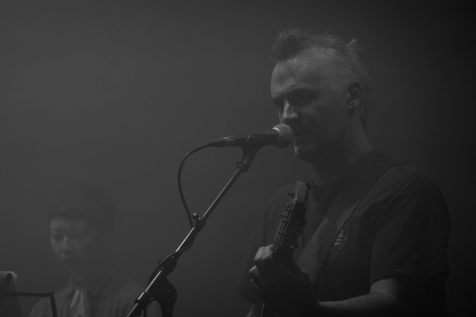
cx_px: 238
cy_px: 158
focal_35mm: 153
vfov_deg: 9.0
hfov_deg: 13.4
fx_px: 2023
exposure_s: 1/60
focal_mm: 55.66
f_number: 4.5
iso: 800
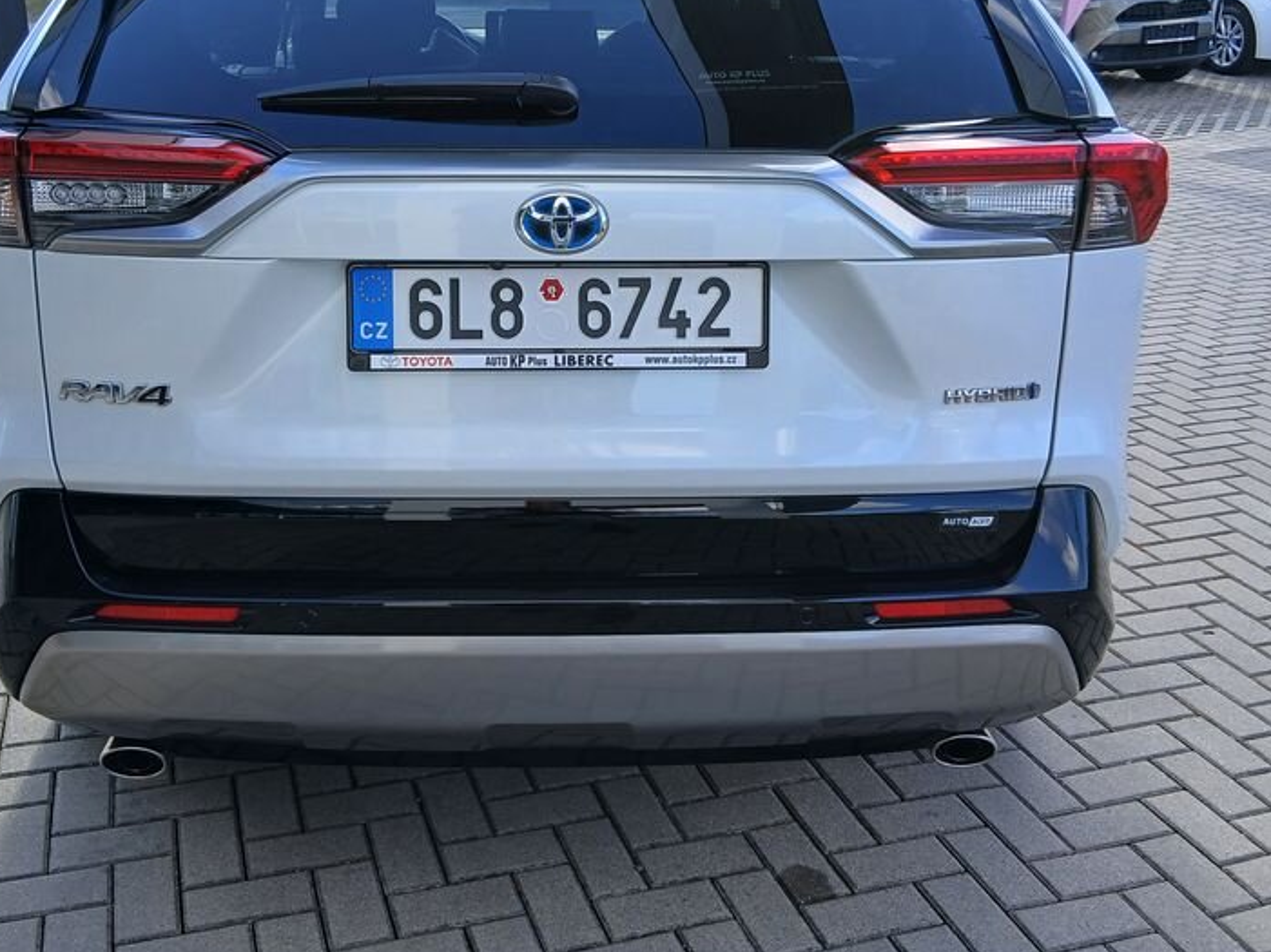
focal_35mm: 38
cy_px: 330
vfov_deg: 37.3
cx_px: 553
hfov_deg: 48.9
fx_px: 1395
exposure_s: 1/133
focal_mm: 3.98
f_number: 1.8
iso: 20
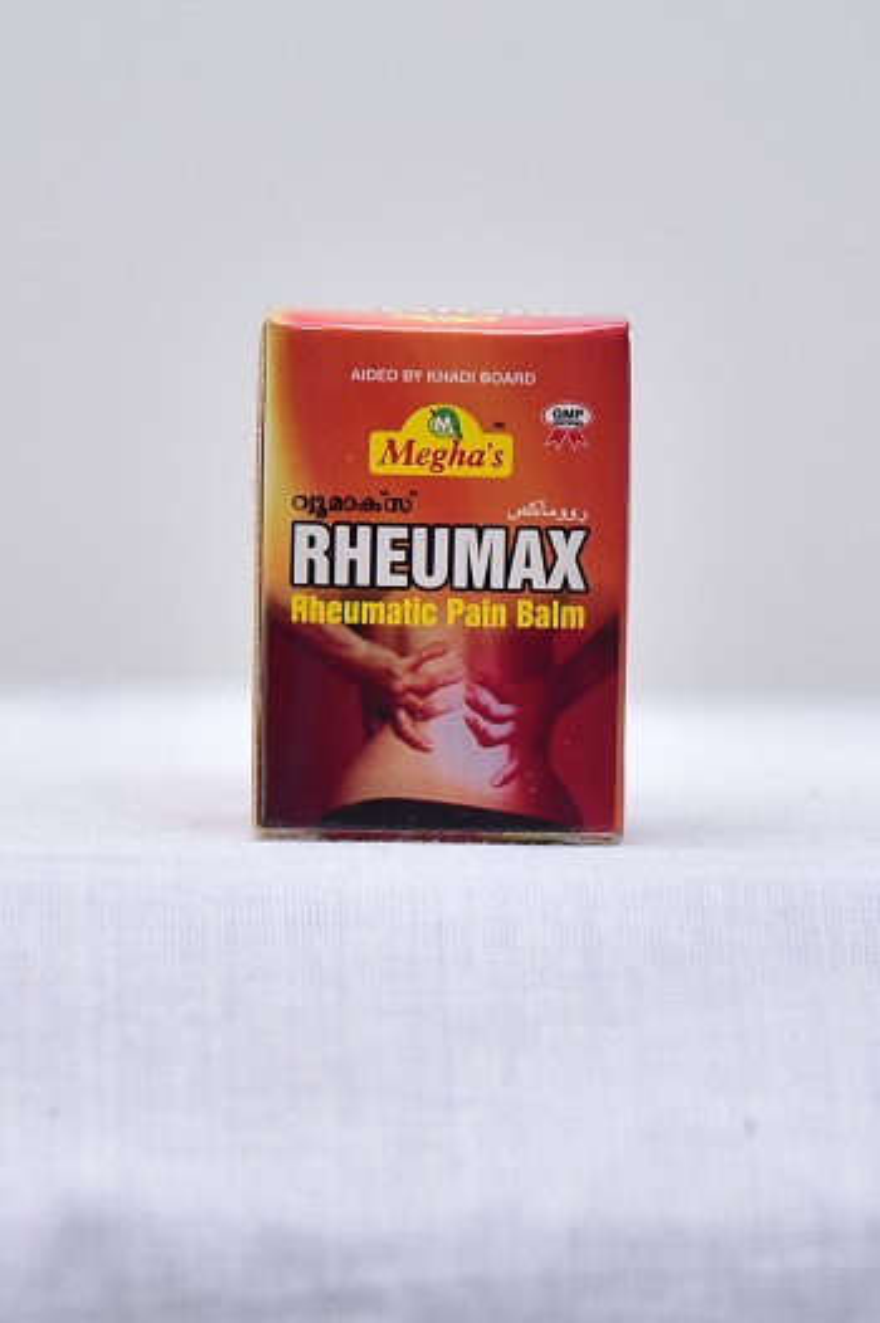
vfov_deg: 21.5
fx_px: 3488
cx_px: 440
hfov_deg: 14.4
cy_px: 662
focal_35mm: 95
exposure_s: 1/125
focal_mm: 95
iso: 1250
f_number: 4
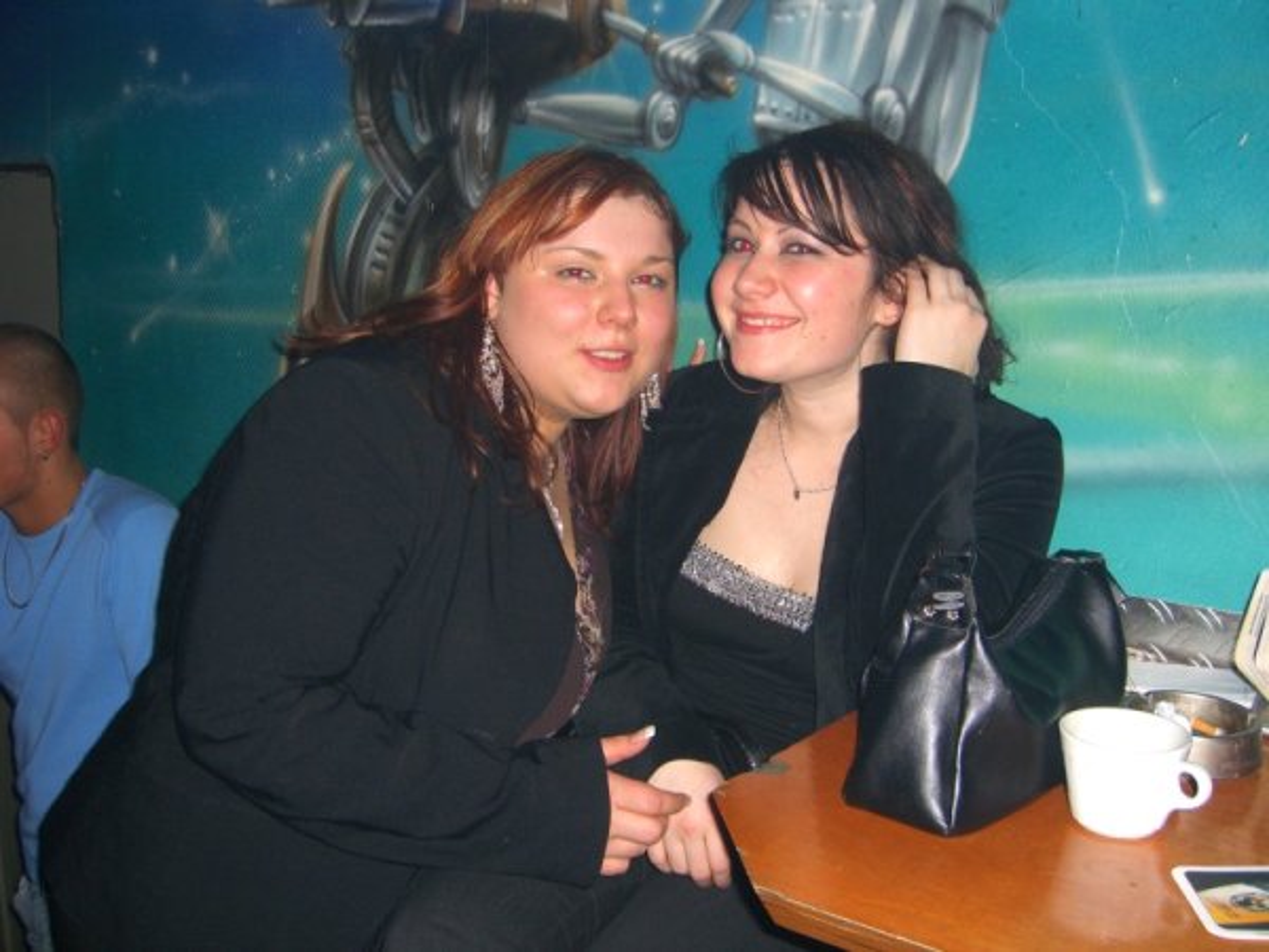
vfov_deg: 37.7
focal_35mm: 38
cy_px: 476
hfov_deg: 49.0
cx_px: 634
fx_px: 1393
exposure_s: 1/60
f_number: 2.8
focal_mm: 7.9
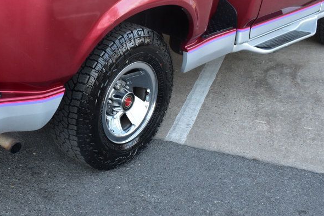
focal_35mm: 60
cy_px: 110
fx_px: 539
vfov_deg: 22.7
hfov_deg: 32.4
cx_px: 55
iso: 400
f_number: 6.3
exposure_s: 1/25
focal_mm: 23
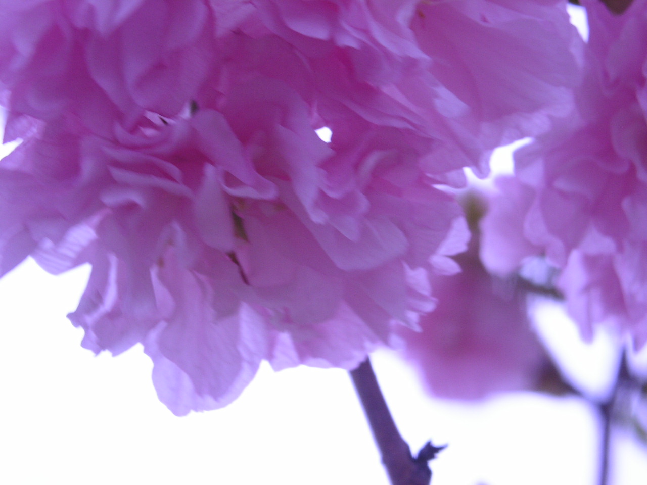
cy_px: 242
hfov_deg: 17.3
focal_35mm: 114
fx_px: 2131
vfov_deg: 13.0
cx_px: 324
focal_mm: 23.4
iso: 100
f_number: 5.6
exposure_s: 1/180
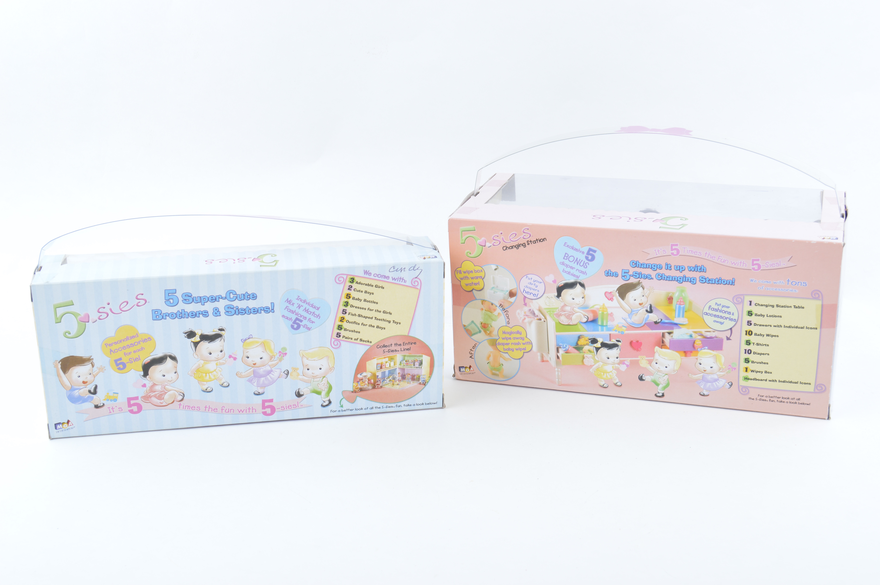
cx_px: 440
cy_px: 292
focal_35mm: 45
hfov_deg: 43.6
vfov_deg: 29.8
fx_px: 1099
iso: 100
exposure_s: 1/25
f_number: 9
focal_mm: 30
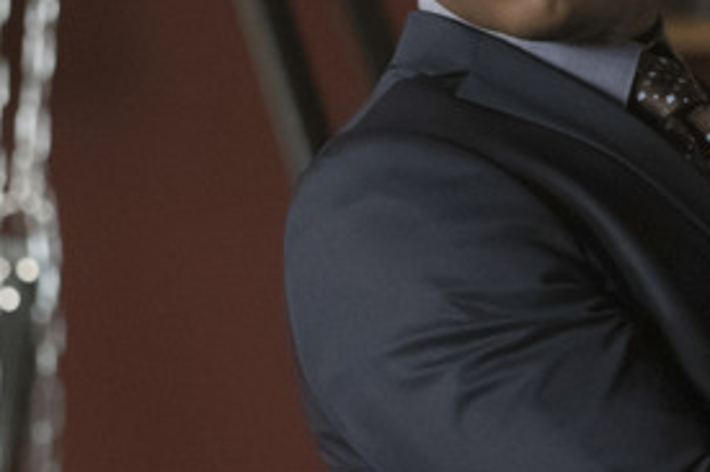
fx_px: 9402
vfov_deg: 2.9
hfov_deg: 4.3
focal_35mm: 477
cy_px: 84
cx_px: 547
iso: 10000
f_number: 4
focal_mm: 168
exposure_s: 1/250
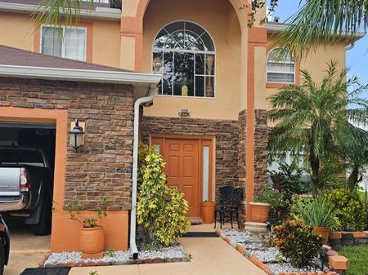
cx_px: 187
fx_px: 383
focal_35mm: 36
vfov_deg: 39.6
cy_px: 144
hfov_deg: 51.4
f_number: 1.7
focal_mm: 6.3
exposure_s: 1/296
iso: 10
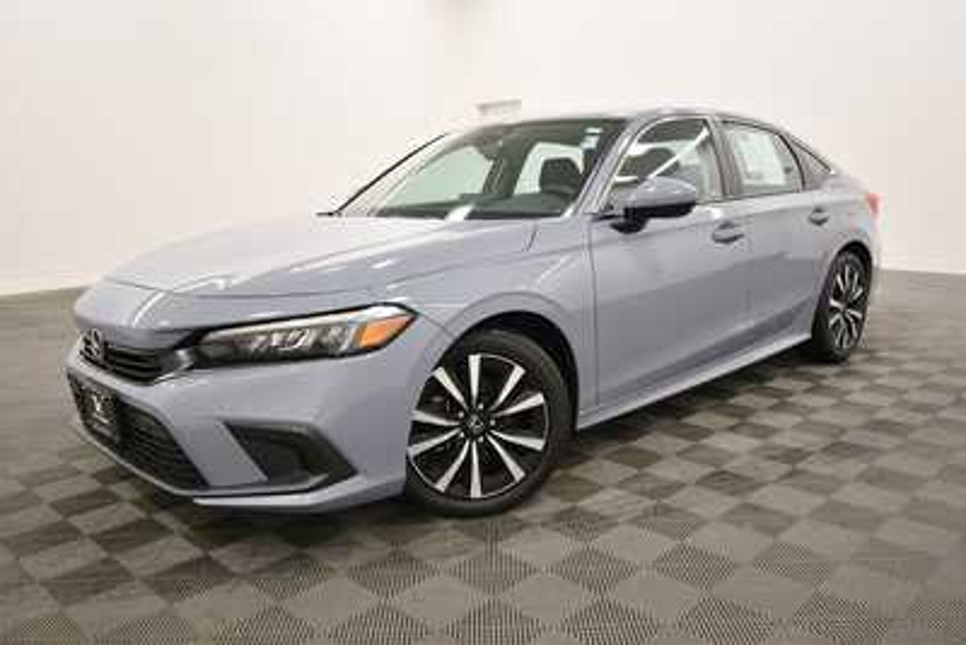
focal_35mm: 28
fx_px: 752
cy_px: 322
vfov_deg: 46.4
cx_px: 483
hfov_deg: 65.5
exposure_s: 1/125
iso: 1000
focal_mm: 19
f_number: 5.6
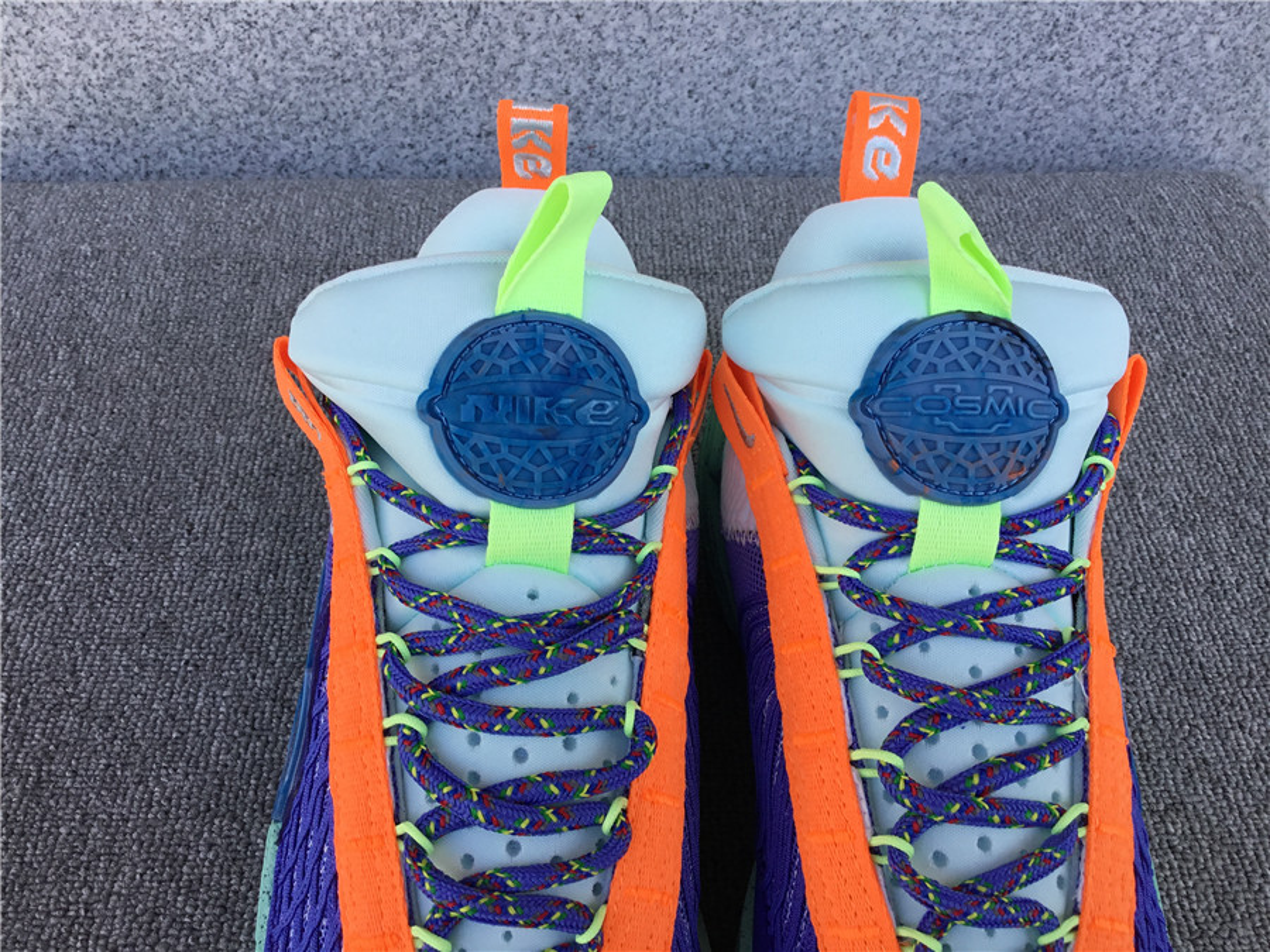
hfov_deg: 58.4
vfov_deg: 45.4
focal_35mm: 31
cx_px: 635
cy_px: 476
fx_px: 1137
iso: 25
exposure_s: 1/214
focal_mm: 3.3
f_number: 2.4
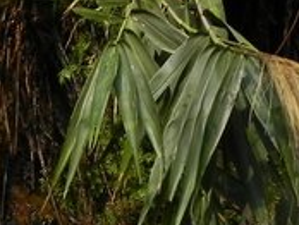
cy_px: 350
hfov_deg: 6.4
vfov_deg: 4.9
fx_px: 2604
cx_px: -253
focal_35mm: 301
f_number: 5.6
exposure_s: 1/258
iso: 160
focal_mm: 13.4
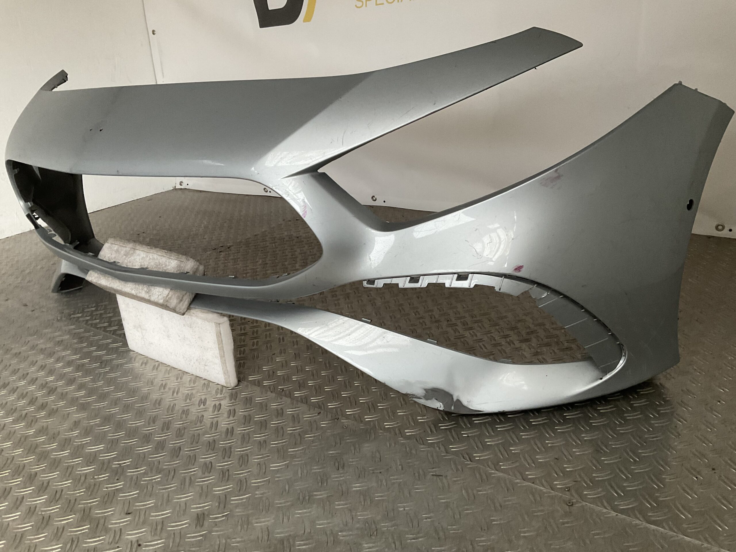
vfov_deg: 48.2
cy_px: 276
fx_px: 617
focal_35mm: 29
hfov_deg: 61.7
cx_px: 368
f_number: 1.8
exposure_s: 1/50
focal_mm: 3
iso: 125
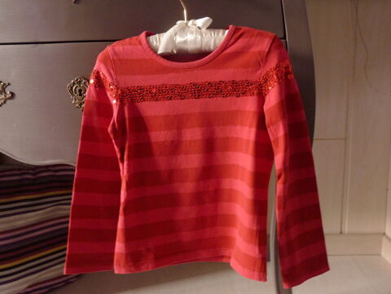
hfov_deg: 50.1
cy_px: 147
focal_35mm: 37
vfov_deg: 38.7
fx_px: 418
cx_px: 196
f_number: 3
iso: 400
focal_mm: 6.5
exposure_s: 1/4
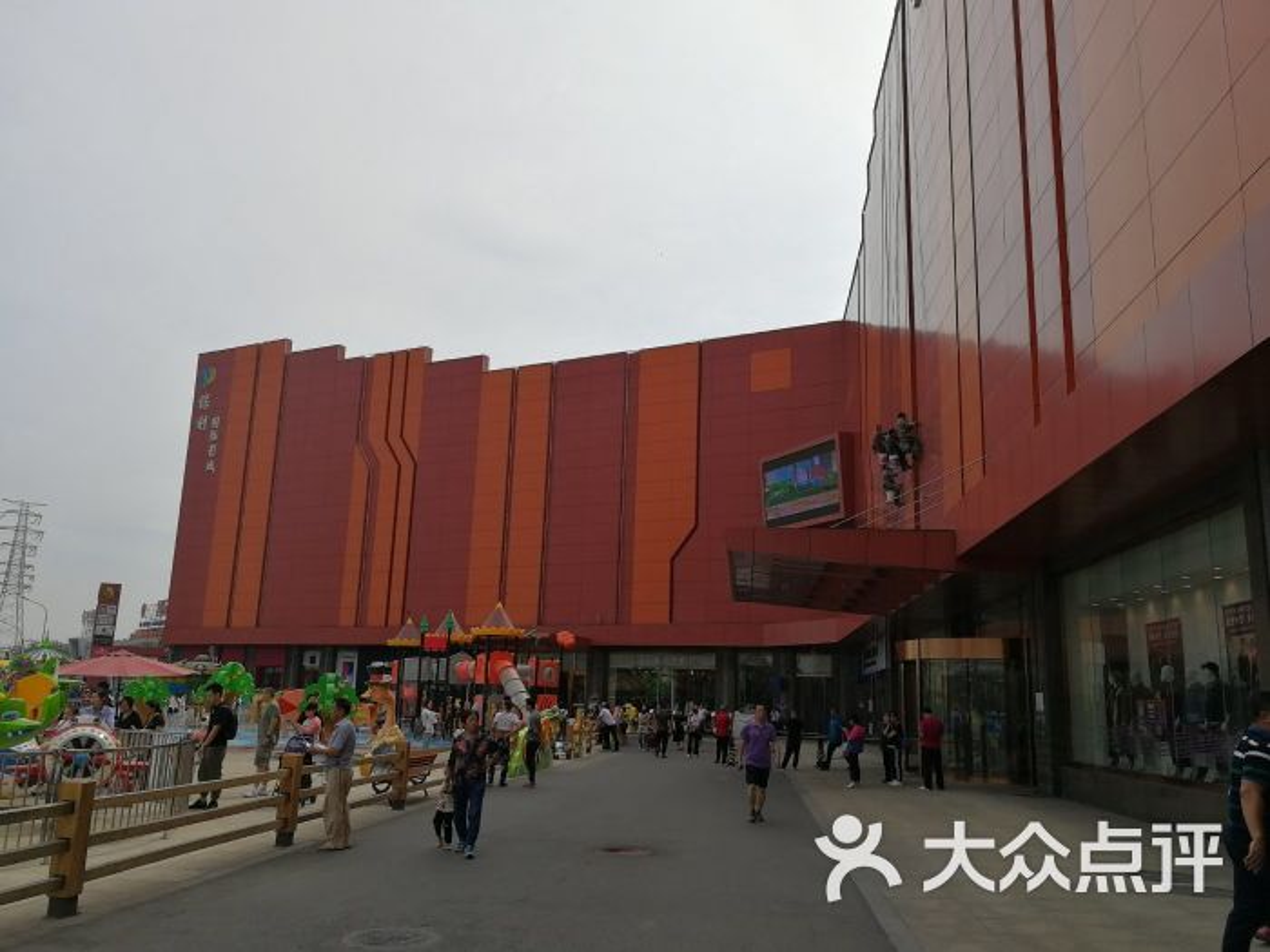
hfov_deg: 65.3
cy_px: 476
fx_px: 991
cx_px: 635
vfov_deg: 51.4
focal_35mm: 27
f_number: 2.2
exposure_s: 1/2000
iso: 50
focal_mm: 3.95
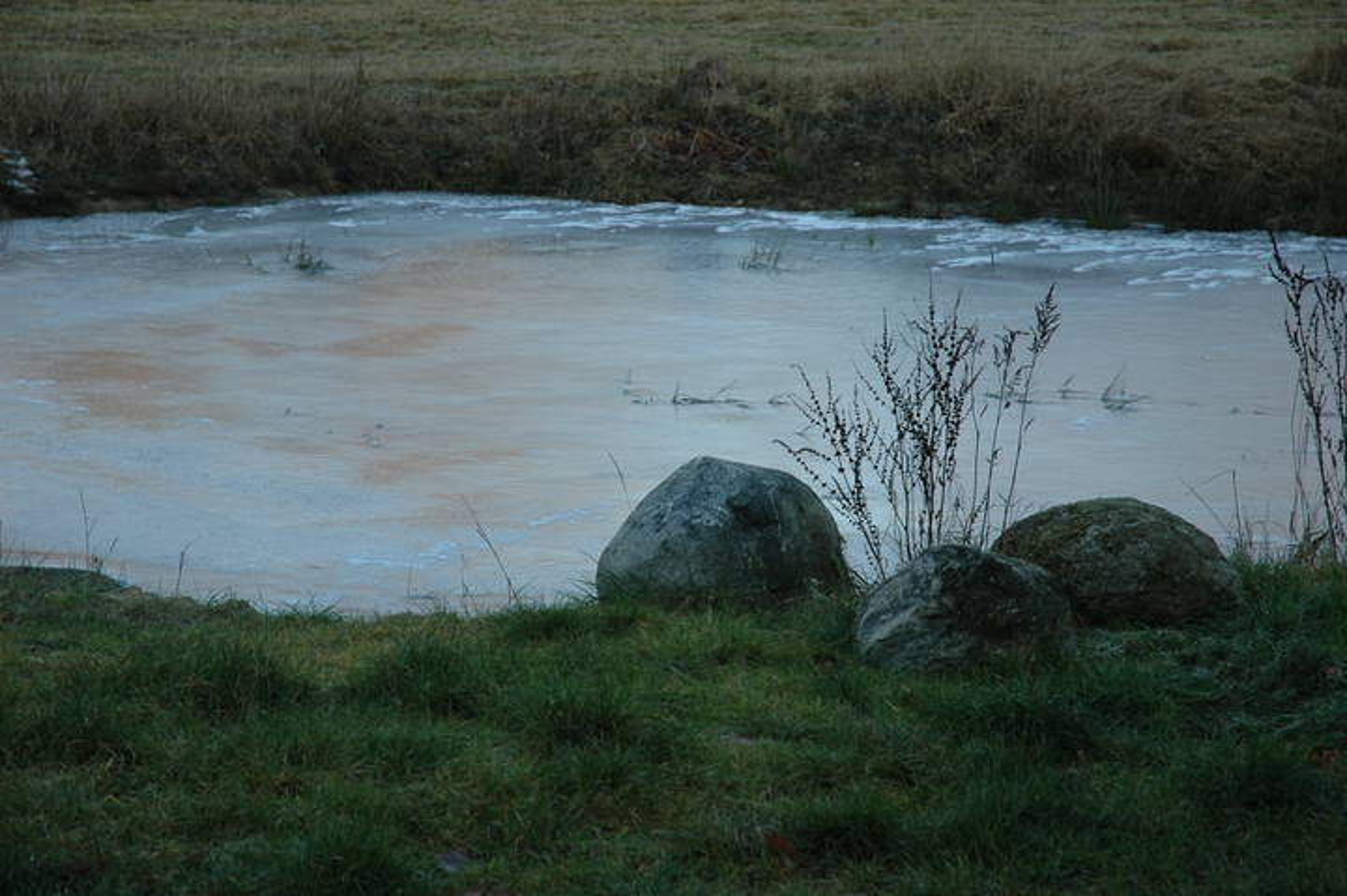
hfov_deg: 19.5
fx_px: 3926
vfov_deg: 13.0
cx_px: 674
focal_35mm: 105
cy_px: 448
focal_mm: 70
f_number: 5.6
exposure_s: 1/125
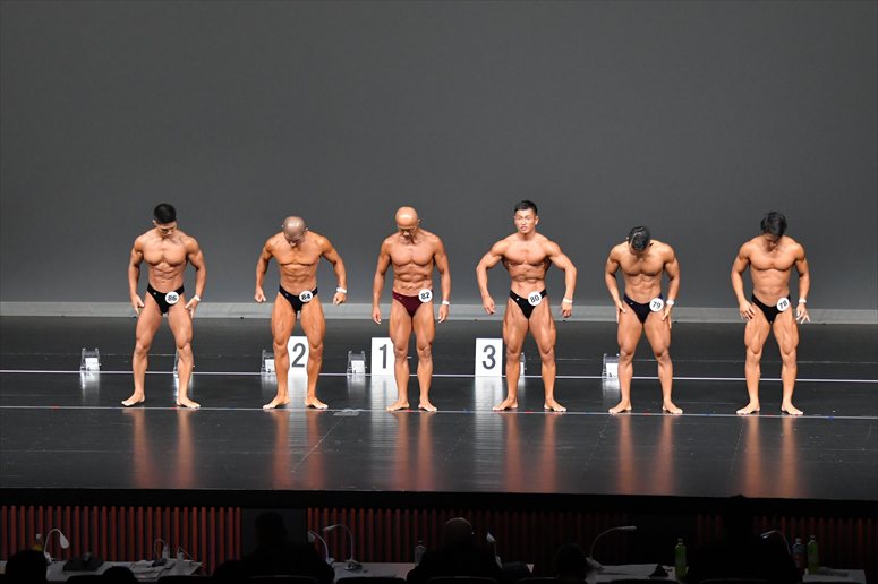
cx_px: 439
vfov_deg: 9.1
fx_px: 3657
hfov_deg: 13.7
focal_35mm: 150
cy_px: 292
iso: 5000
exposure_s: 1/400
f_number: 5.6
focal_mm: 100
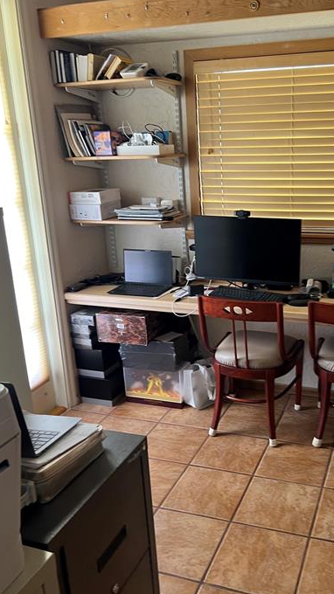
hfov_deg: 36.0
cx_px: 242
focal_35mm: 32
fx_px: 504
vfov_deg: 61.0
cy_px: 318
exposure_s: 1/60
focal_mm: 5.7
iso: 320
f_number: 1.5
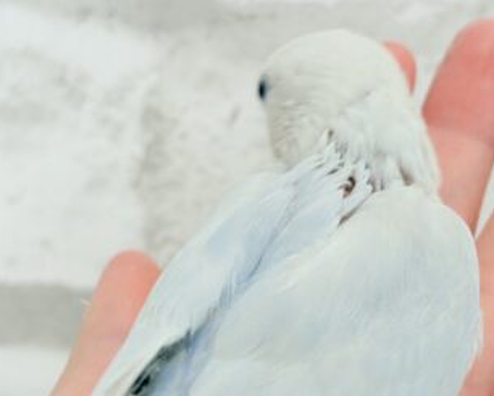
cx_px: 324
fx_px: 1550
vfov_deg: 14.5
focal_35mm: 106
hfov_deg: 18.1
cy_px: 283
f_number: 1.6
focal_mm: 5.96
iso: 40
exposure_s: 1/50
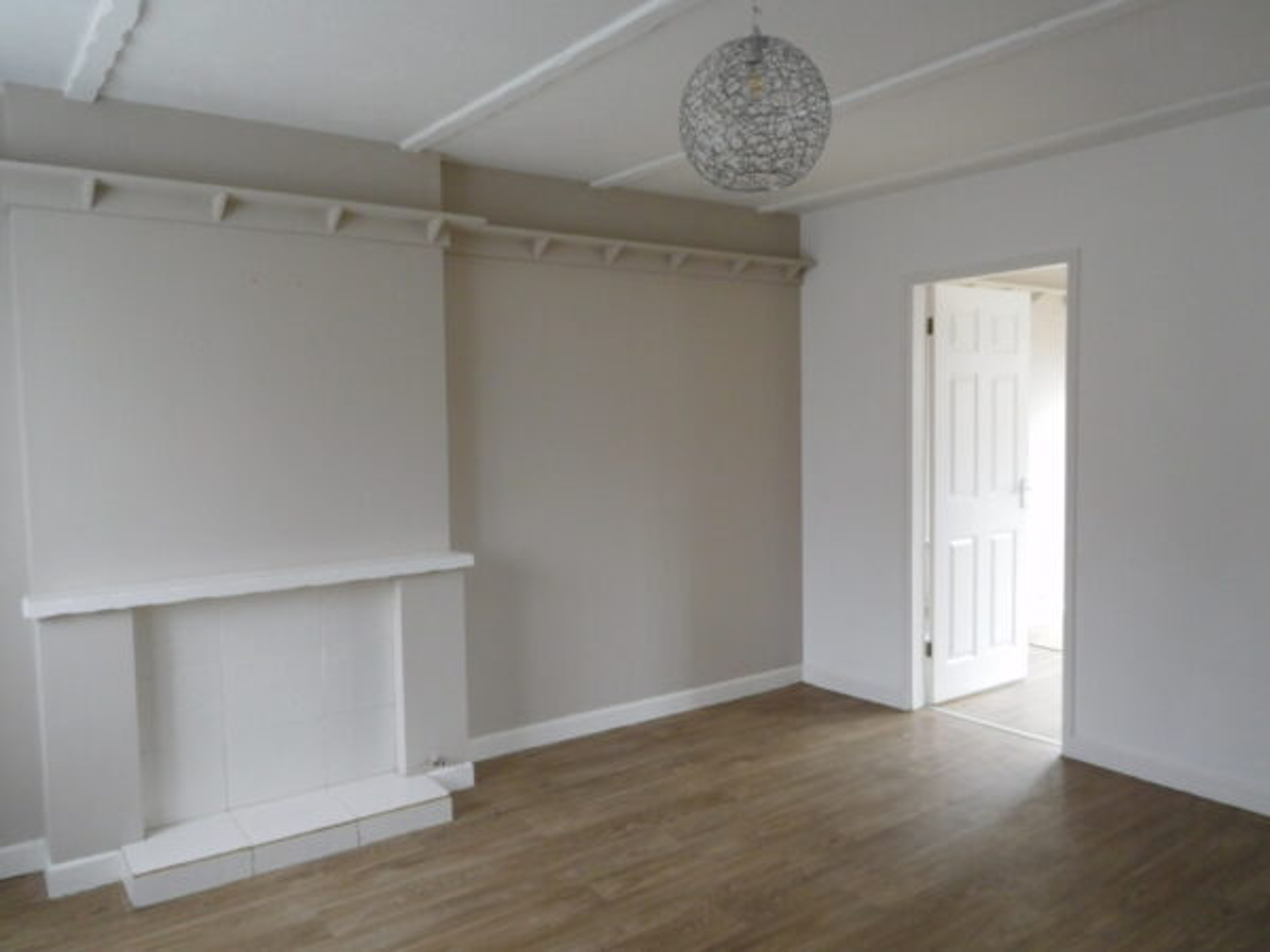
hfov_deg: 69.4
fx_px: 917
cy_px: 476
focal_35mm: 25
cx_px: 635
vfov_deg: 54.9
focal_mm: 4.5
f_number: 3.4
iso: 250
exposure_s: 1/30
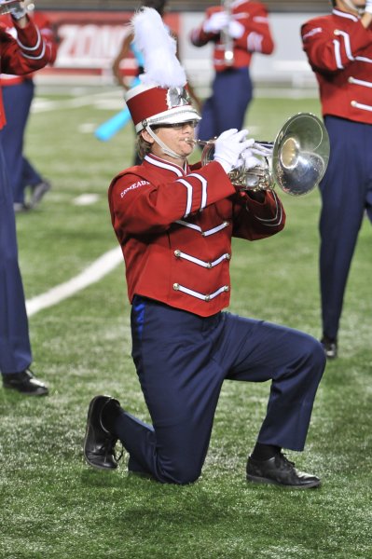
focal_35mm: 202
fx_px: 3144
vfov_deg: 10.2
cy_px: 280
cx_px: 186
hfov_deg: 6.8
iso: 800
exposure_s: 1/200
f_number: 2.8
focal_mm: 135
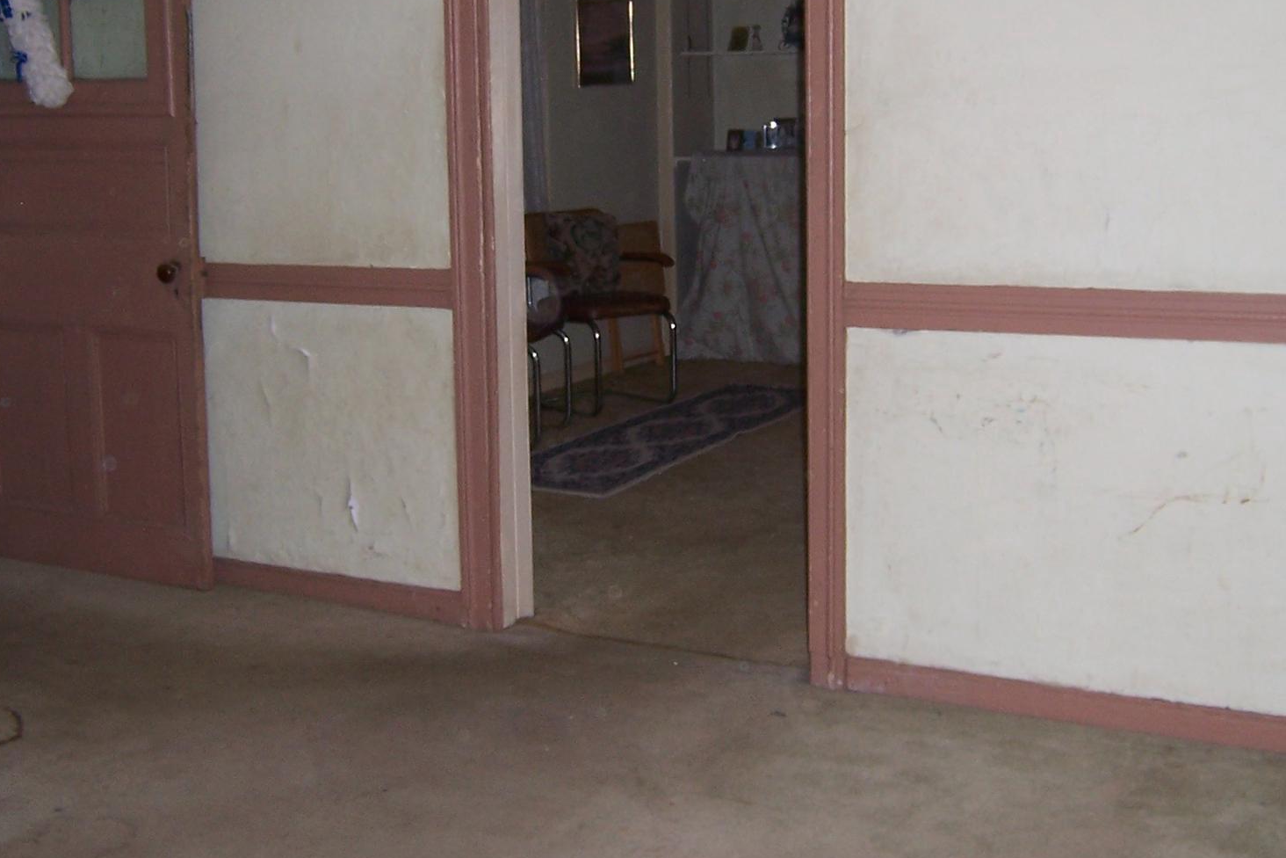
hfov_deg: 41.1
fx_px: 1715
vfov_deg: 28.0
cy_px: 328
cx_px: 654
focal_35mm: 48
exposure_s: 1/60
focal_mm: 5.5
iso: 80
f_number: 2.8
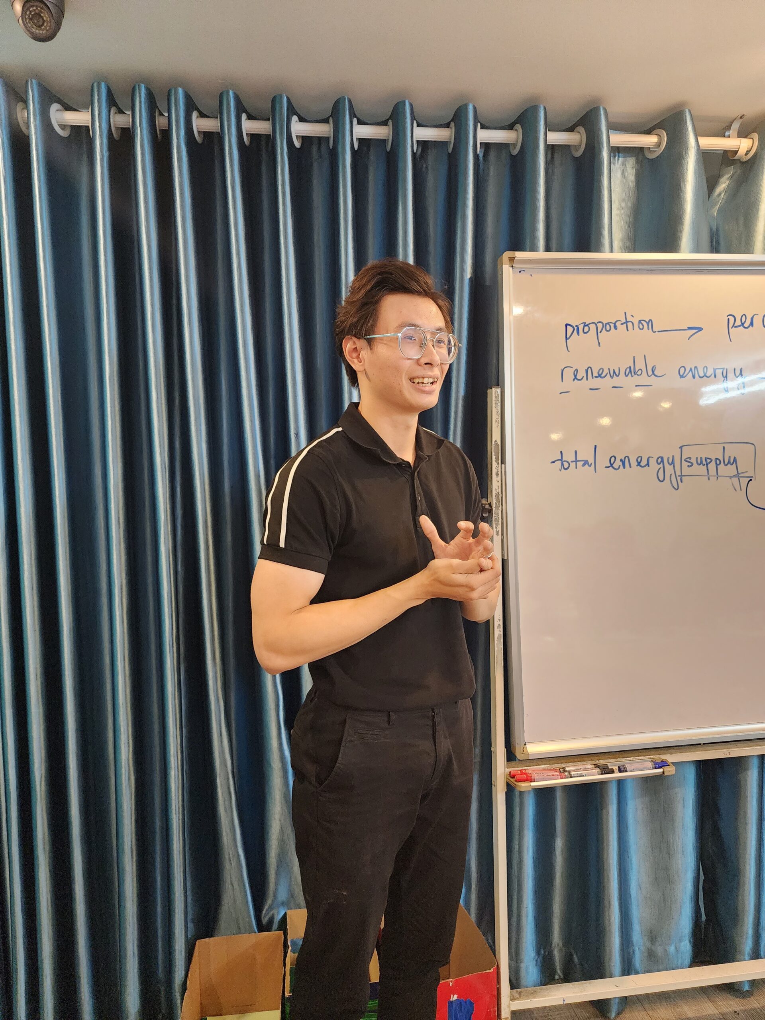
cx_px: 382
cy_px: 510
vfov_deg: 73.9
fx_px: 678
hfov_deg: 58.9
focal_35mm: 23
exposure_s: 1/100
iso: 800
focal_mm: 6.4
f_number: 1.8
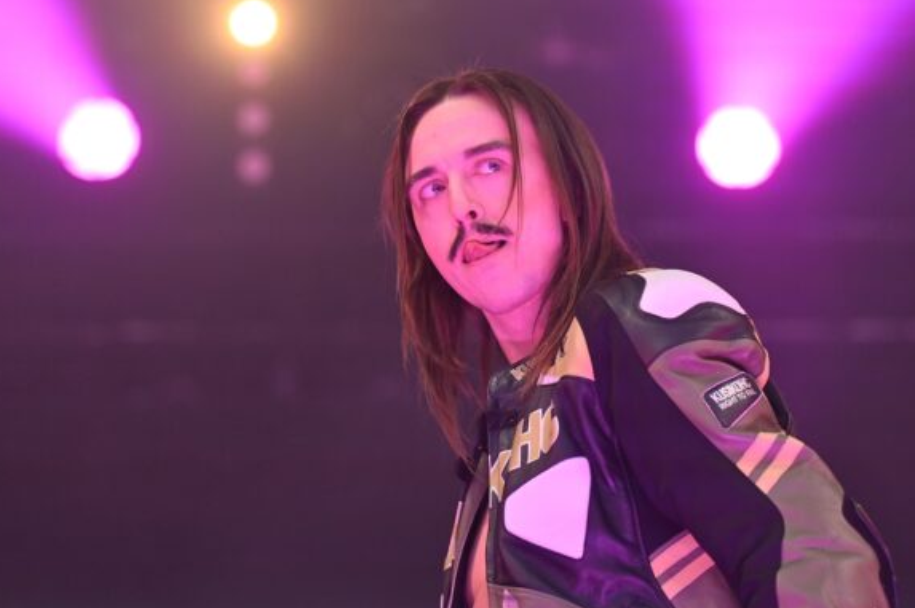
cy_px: 320
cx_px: 482
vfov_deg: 6.0
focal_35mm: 227
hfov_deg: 9.1
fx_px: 5764
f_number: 4.5
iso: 1600
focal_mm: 200
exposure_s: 1/1250
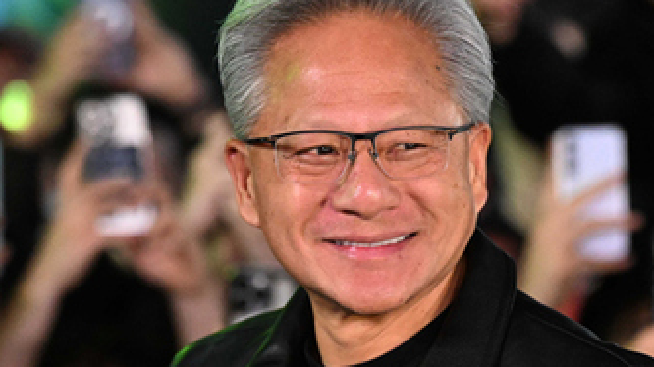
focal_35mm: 322
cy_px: 332
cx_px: 335
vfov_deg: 3.8
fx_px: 5582
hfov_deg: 6.7
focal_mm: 160
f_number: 4
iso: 8000
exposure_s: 1/500
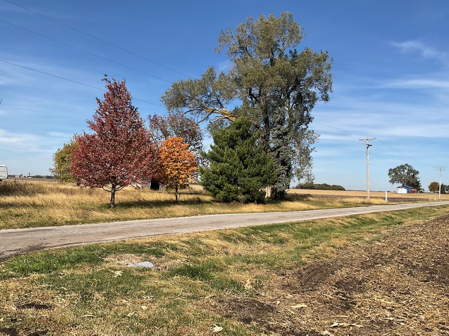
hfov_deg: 58.3
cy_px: 158
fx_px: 402
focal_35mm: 31
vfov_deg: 45.4
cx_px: 216
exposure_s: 1/2427
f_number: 1.8
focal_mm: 3
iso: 16
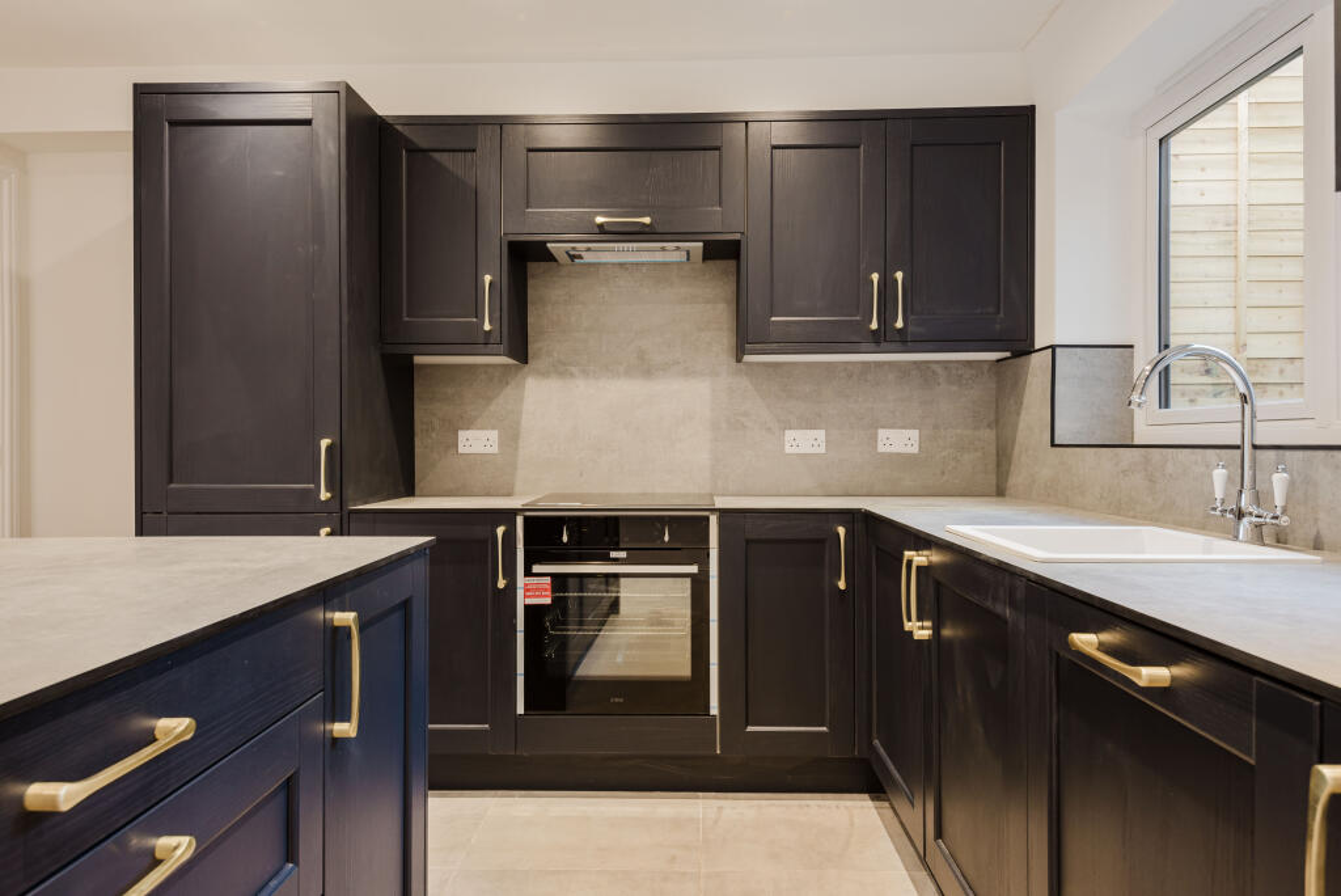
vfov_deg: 57.3
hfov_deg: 78.5
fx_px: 820
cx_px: 670
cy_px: 448
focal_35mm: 22
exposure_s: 1/6
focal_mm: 22
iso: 100
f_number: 8
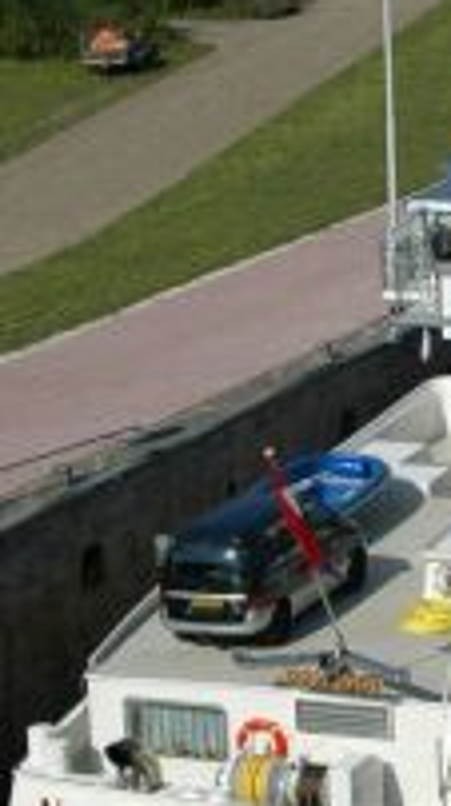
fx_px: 3288
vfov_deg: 14.0
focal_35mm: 154
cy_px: 451
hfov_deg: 7.7
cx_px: 669
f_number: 11
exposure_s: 1/500
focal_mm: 40
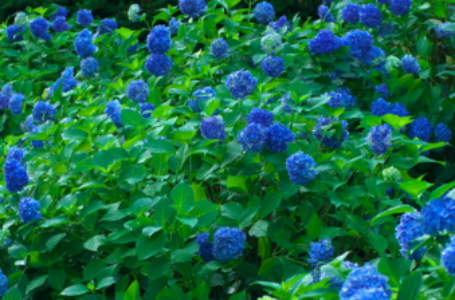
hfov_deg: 17.0
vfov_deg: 11.2
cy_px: 246
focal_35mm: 121
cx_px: 180
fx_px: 1525
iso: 100
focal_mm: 43
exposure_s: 1/100
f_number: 3.2
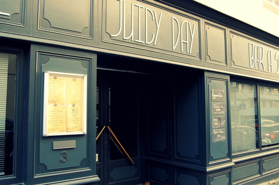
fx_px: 255
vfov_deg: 39.9
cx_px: 140
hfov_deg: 57.3
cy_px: 92
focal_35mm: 33
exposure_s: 1/20
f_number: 5.6
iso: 200
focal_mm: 22
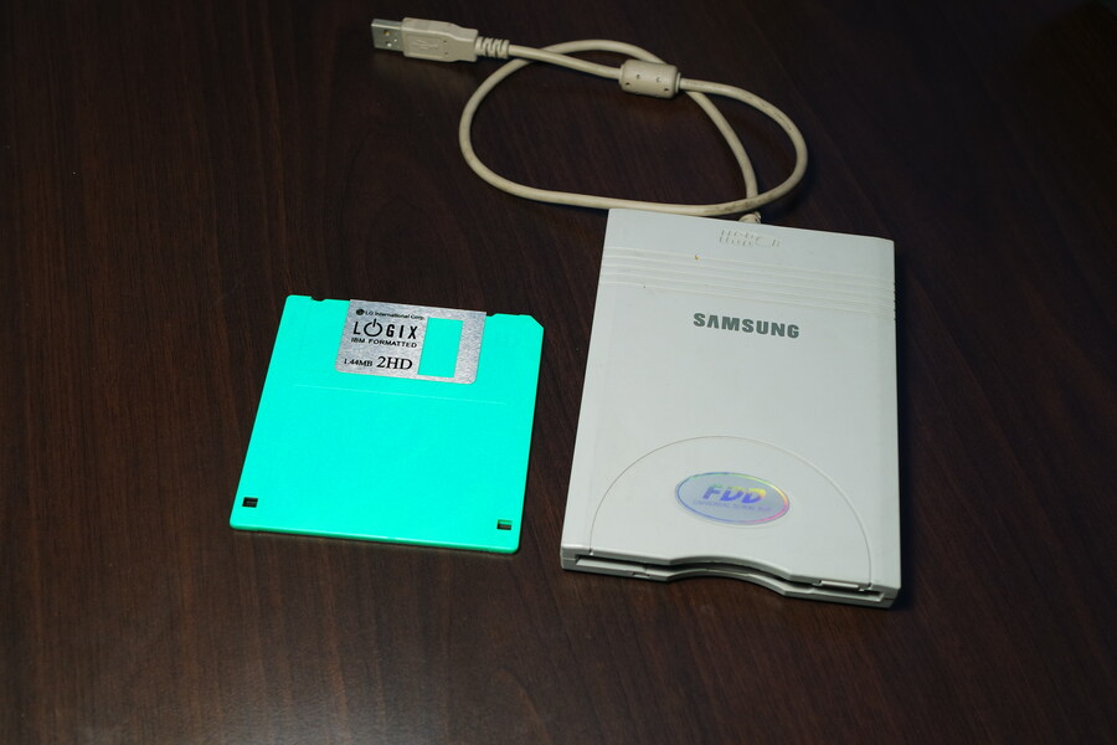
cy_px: 372
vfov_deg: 29.9
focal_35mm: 45
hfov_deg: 43.6
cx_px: 558
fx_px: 1396
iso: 200
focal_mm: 17
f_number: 3.2
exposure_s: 1/15
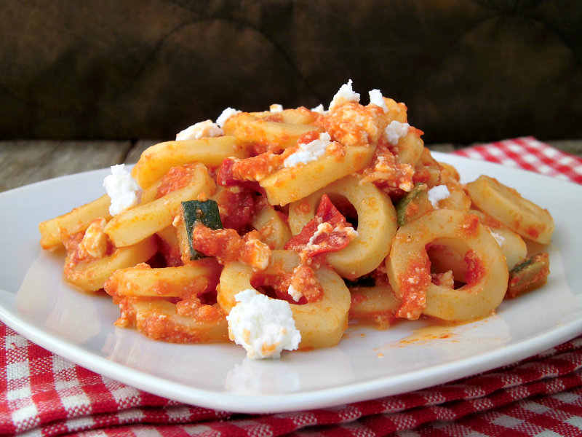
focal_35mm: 47
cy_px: 218
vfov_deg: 30.9
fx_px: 790
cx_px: 291
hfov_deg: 40.4
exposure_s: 1/200
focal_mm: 8.3
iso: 100
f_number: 3.4
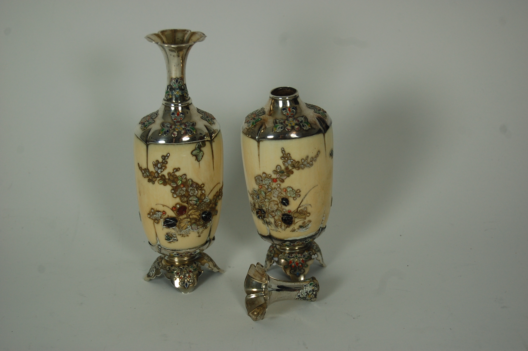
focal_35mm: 78
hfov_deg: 26.0
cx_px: 264
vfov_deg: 17.5
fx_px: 1143
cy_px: 176
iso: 360
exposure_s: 1/125
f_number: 5.6
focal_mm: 52
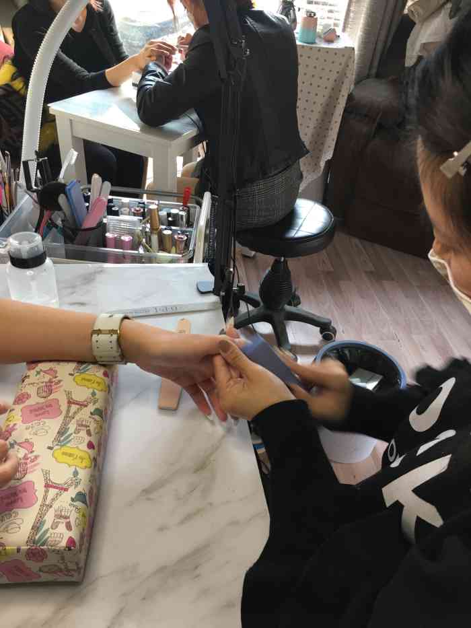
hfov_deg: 48.2
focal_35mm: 29
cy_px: 314
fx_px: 526
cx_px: 236
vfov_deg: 61.7
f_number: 2.2
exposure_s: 1/17
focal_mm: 4.15
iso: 40
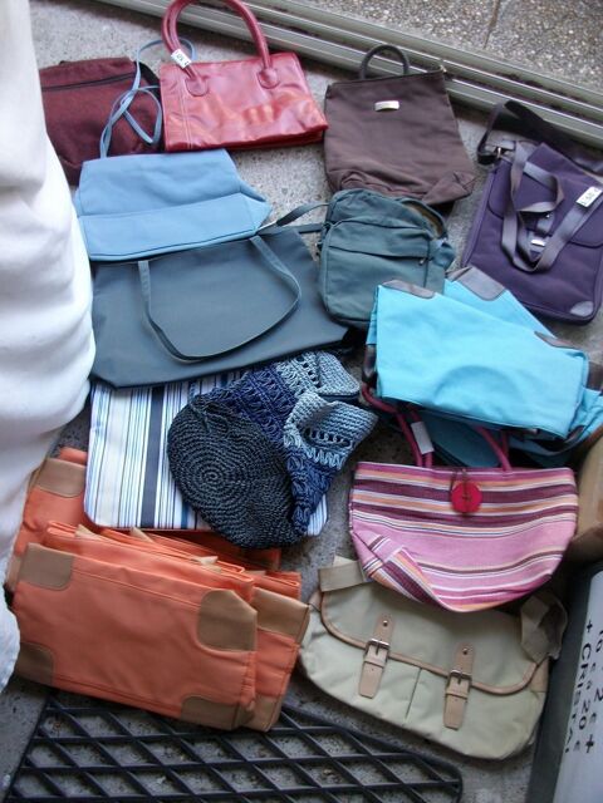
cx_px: 302
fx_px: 743
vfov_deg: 56.8
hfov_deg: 44.2
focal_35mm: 32
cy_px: 402
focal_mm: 5.7
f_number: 2.9
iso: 106
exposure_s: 1/40
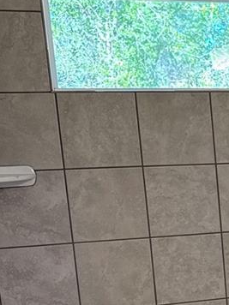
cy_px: 285
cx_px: 371
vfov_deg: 23.4
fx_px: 714
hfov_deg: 16.2
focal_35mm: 81
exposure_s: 1/120
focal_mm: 6.76
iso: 125
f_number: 1.78
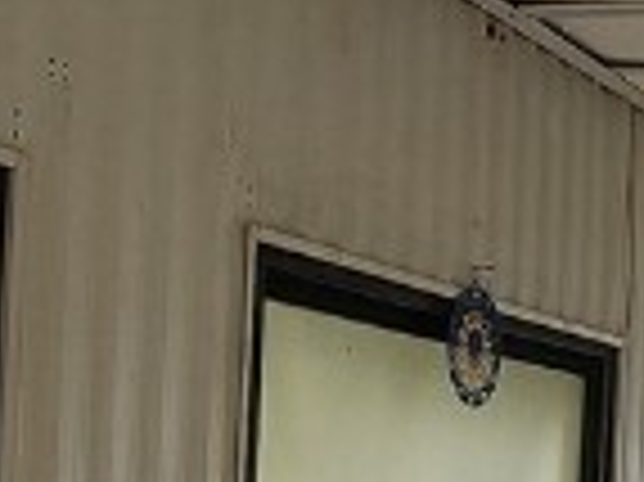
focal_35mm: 93
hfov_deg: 20.8
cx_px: 540
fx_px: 1729
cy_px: 527
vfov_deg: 15.5
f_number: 2.2
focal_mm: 2.2
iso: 50
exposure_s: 1/164
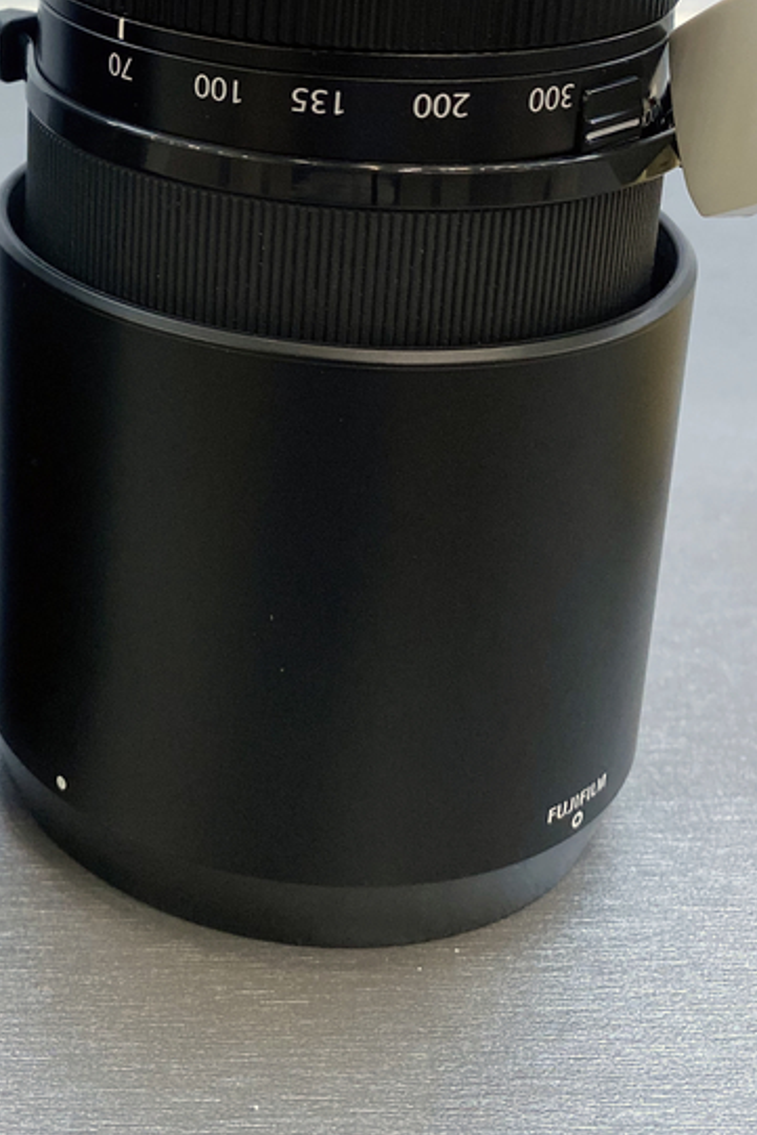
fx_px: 1891
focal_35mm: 60
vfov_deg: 31.5
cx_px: -13
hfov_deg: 21.8
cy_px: 73
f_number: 1.8
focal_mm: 4.25
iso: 125
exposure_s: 1/100
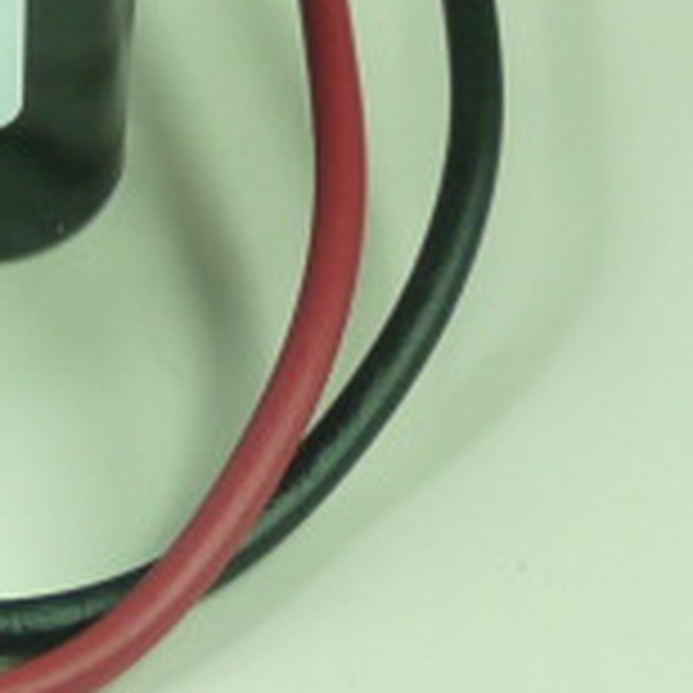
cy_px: -238
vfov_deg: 5.2
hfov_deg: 5.1
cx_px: -297
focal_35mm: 338
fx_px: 7656
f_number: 3.2
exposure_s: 1/40
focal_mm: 9.2
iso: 160
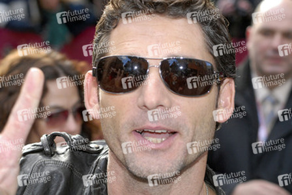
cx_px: 146
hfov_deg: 19.4
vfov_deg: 13.1
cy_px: 98
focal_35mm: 105
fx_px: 853
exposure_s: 1/160
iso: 800
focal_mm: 70
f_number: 6.3
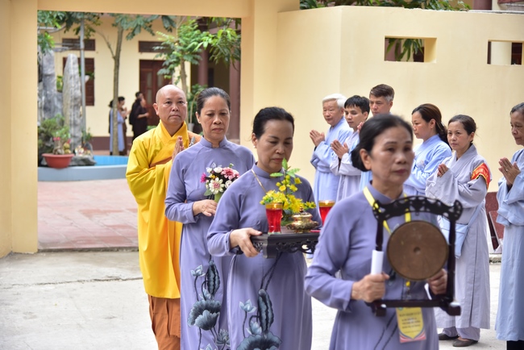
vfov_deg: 20.6
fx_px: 961
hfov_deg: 30.5
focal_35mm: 66
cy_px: 175
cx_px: 262
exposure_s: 1/160
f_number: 4
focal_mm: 66
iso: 400
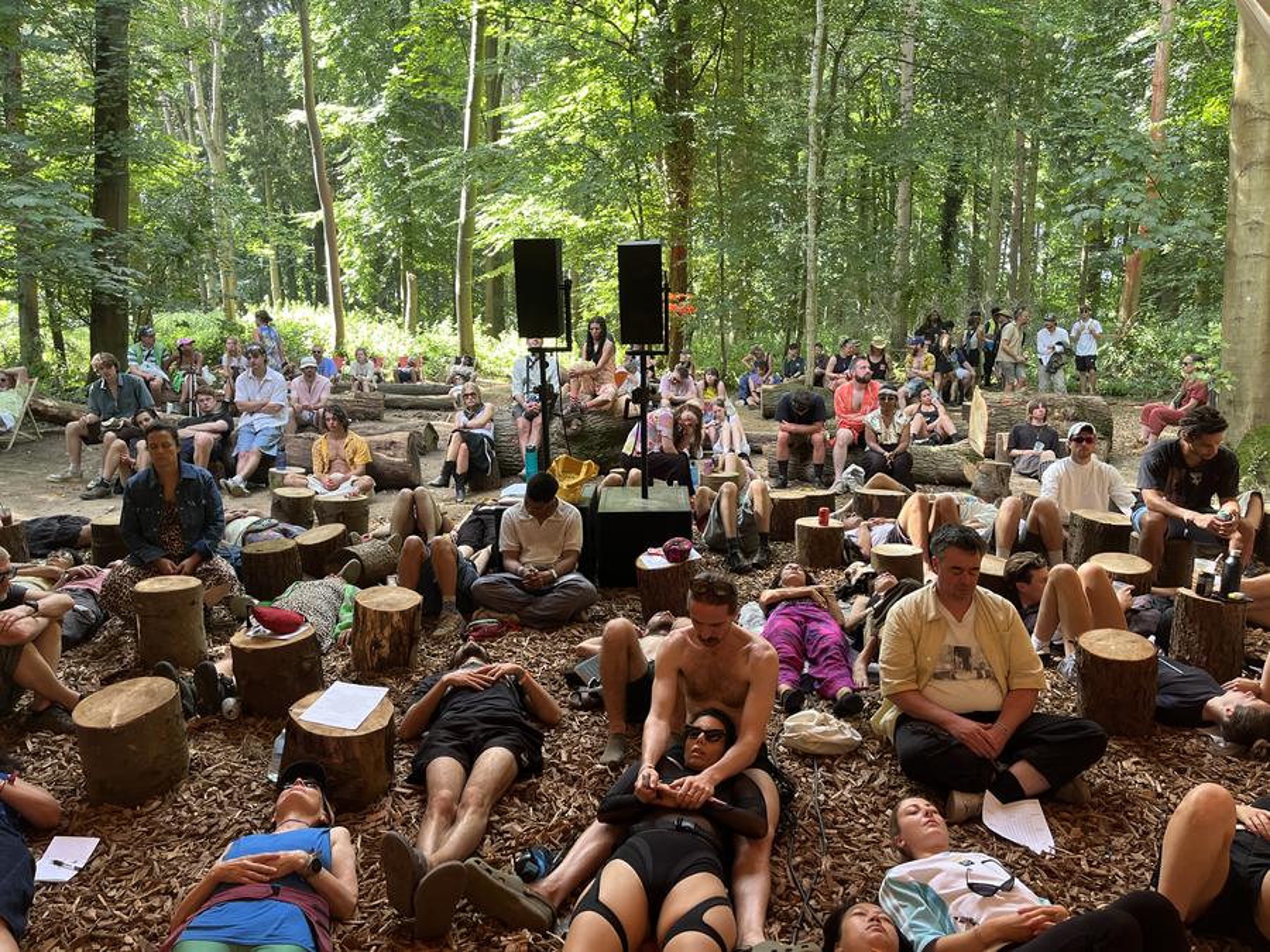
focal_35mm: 26
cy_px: 476
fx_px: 954
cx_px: 635
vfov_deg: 53.1
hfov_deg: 67.3
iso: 125
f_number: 1.6
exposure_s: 1/121
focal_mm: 5.1
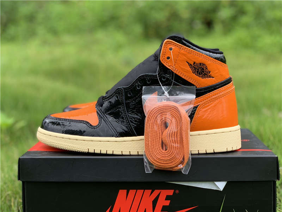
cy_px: 106
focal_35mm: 52
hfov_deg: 36.8
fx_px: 423
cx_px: 141
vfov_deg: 28.0
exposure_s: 1/173
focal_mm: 6
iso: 16
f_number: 2.4
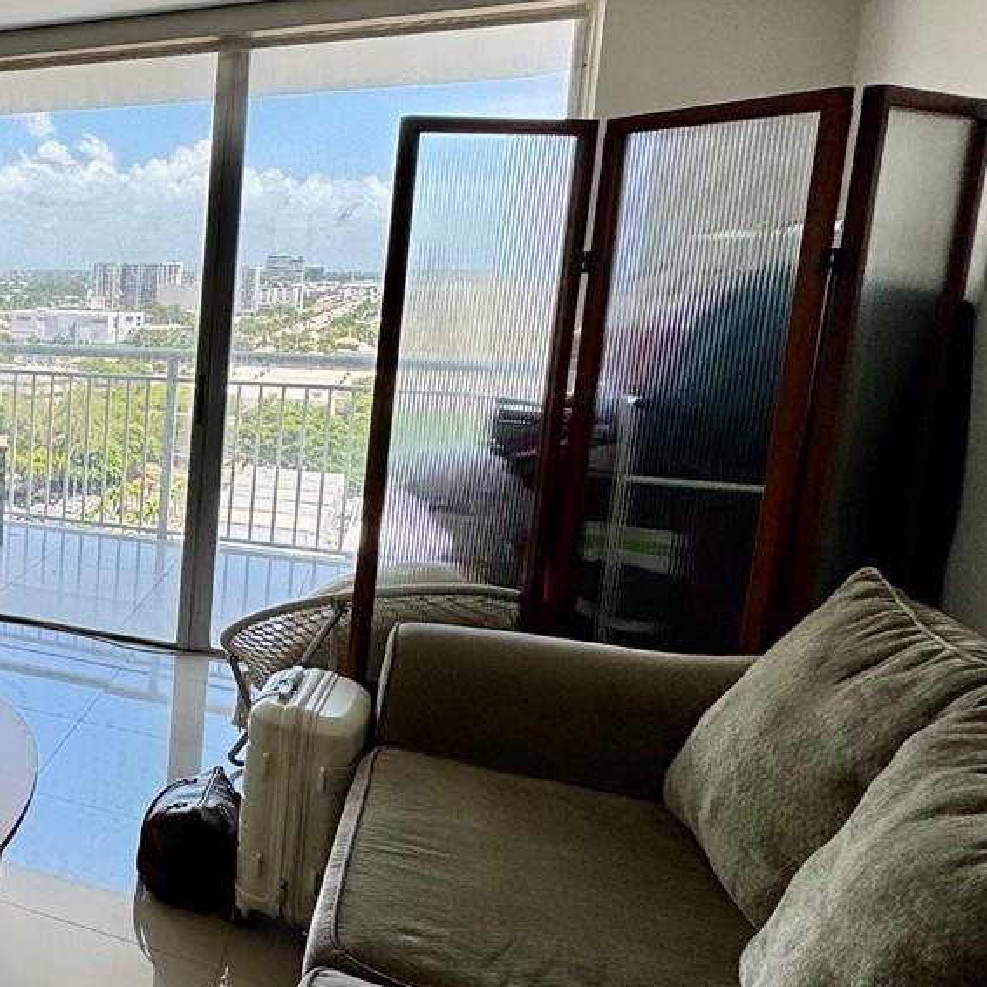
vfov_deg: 47.1
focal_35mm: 35
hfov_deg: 33.6
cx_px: -309
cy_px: 431
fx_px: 1129
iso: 40
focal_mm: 2.22
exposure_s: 1/347
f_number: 2.2
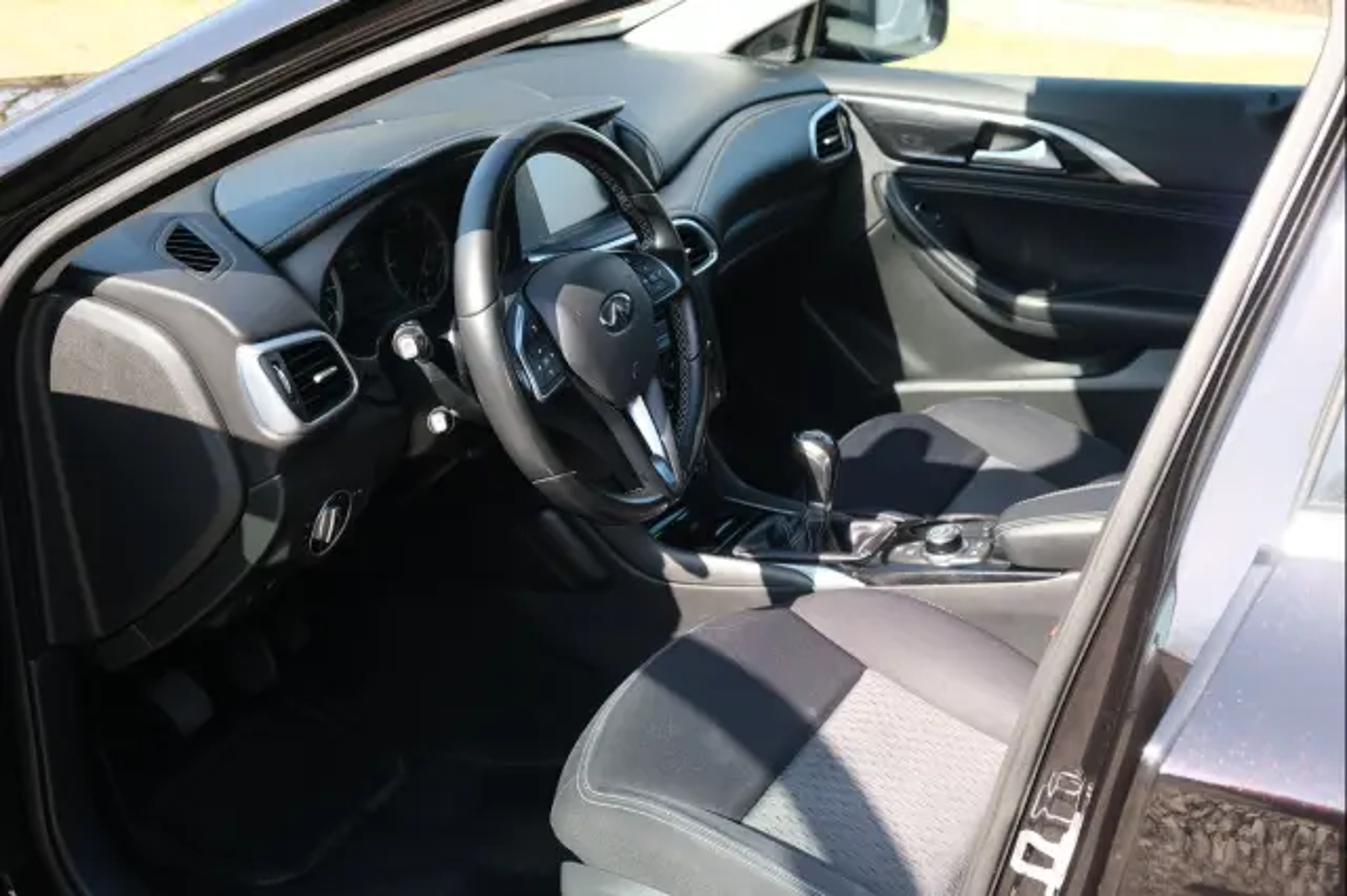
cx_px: 674
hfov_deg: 43.6
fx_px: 1683
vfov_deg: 29.8
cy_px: 448
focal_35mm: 45
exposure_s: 1/140
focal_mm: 30.2
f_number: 5
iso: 320
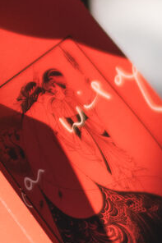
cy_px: -6
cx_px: -59
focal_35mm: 353
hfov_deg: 3.9
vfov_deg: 5.8
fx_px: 2385
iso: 220
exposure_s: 1/8000
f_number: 1.4
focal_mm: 58
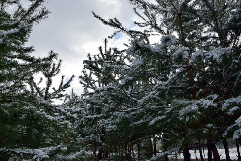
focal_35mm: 27
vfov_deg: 48.0
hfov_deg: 67.4
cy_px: 80
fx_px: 181
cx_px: 120
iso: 320
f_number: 11
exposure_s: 1/500
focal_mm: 18
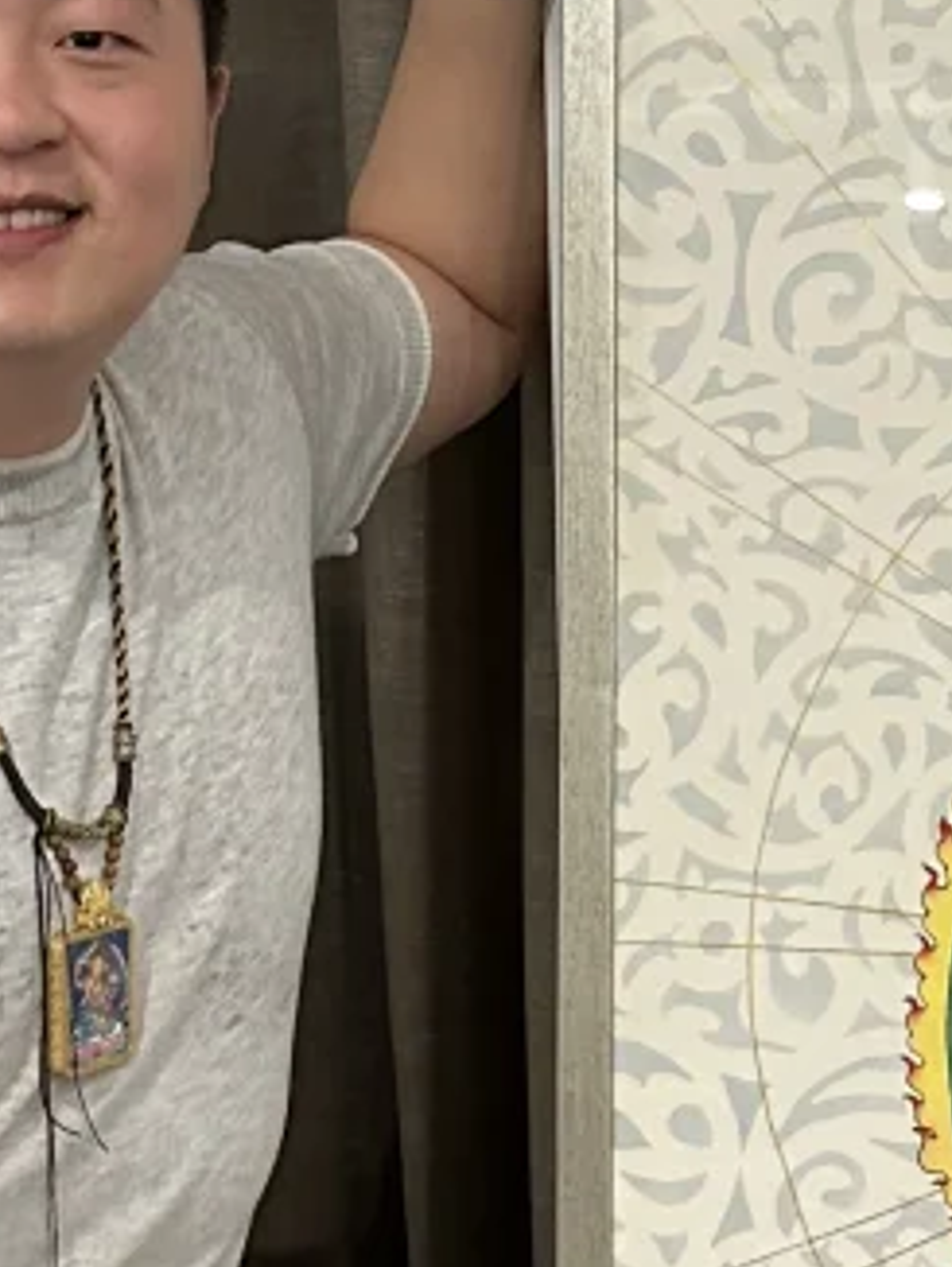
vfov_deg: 18.5
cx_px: 579
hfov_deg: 14.0
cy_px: 404
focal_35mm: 106
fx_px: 3882
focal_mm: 6.86
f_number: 1.78
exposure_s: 1/50
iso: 640
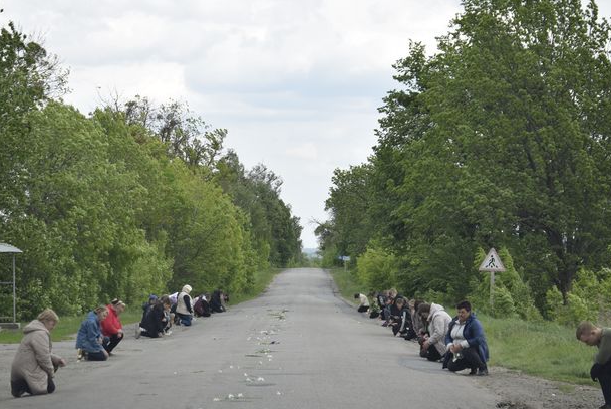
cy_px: 219
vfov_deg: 13.5
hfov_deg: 20.1
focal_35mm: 102
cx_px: 277
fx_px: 1726
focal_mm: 55
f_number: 5.6
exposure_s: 1/400
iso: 200
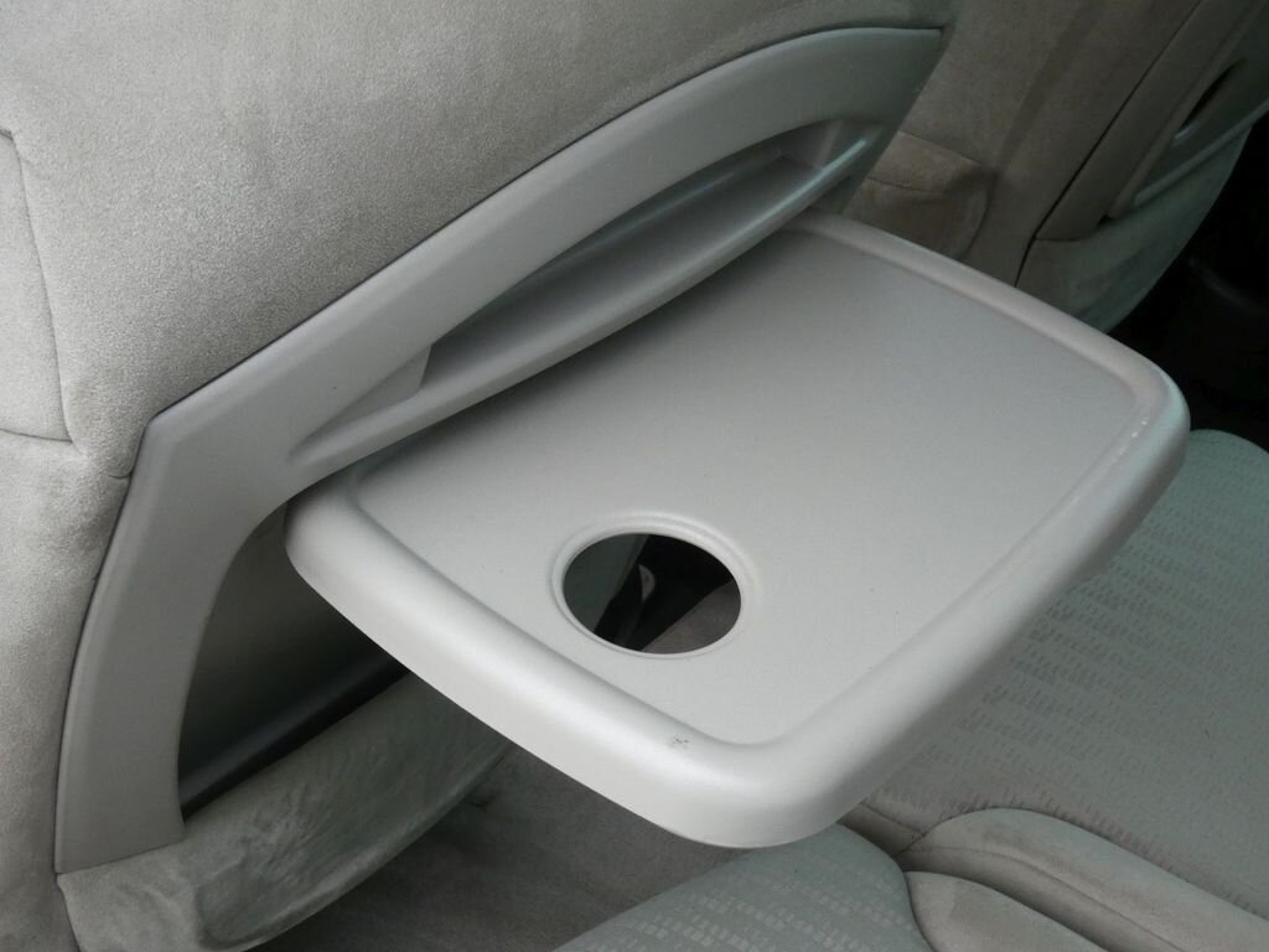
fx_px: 1686
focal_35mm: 46
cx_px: 634
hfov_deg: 41.2
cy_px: 476
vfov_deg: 31.5
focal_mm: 8.2
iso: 400
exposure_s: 1/80
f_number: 5.6
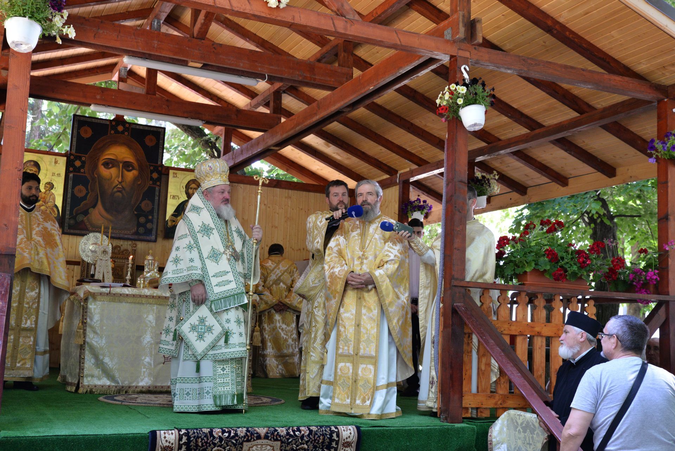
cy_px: 226
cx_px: 338
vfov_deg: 30.5
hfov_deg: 44.5
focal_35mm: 44
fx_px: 825
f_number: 6.3
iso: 1600
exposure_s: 1/160
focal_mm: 44
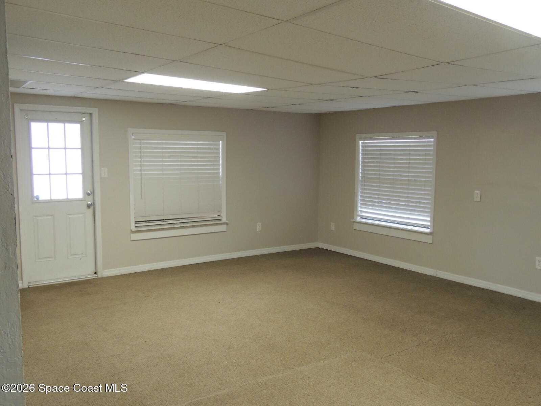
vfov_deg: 46.8
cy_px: 203
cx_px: 270
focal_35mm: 30
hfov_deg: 60.0
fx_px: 469
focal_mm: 5.3
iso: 360
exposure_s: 1/30
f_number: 3.1
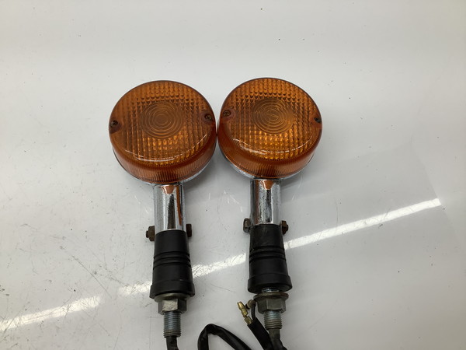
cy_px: 175
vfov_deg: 45.4
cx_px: 233
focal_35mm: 31
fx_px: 417
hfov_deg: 58.4
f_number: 2.4
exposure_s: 1/100
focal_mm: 3.3
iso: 32
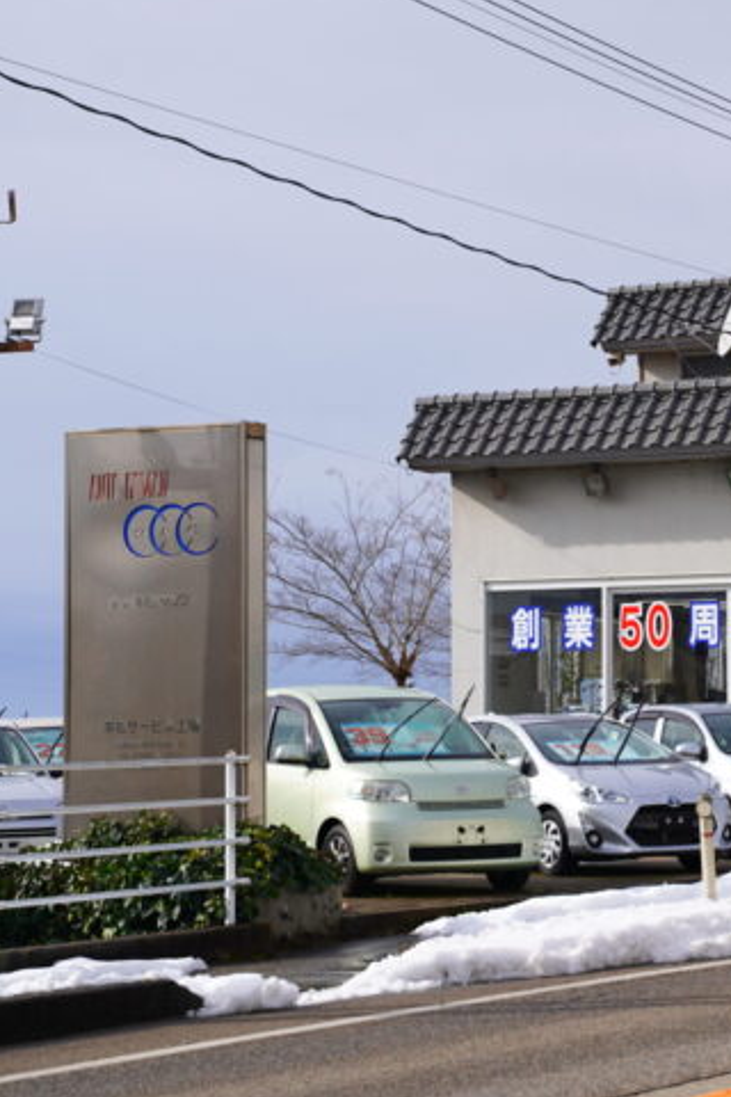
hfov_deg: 11.4
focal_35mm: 120
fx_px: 3655
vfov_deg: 17.1
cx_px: 653
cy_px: 551
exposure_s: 1/60
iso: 100
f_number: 6.3
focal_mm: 75
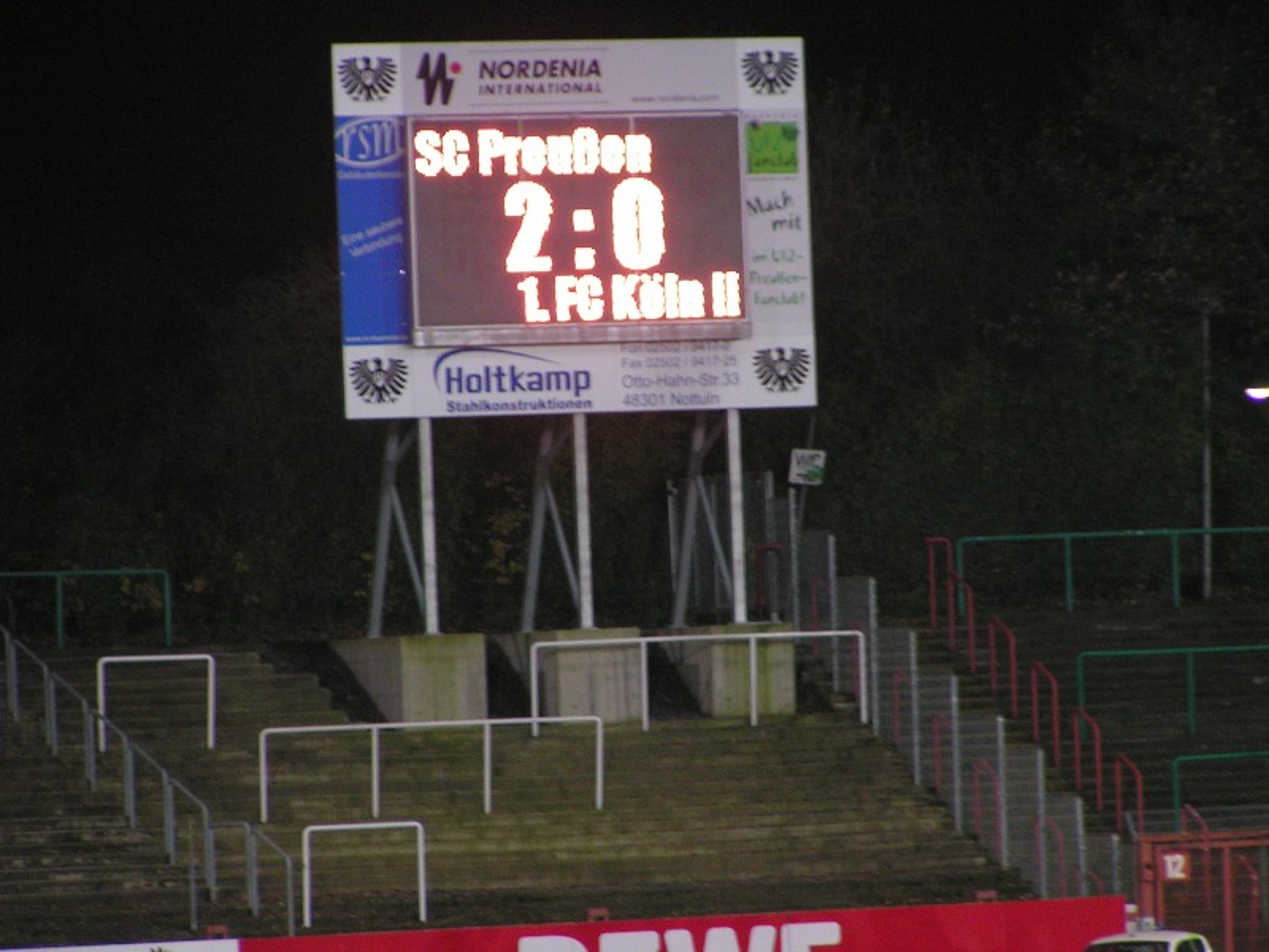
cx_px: 634
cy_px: 476
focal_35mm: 283
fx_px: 10375
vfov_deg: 5.3
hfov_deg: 7.0
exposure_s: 1/25
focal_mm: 43.3
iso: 200
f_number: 3.5
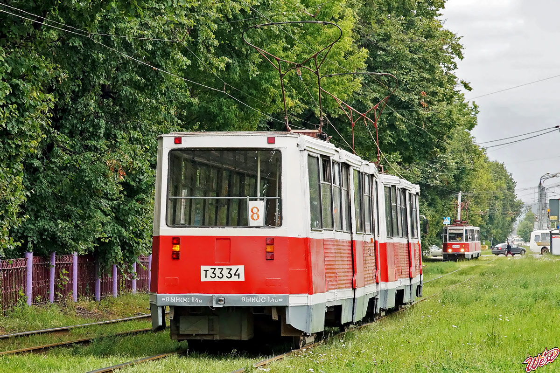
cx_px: 280
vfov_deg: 11.4
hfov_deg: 17.1
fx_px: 1867
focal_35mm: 120
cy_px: 186
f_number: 7.1
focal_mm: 80
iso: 800
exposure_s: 1/400
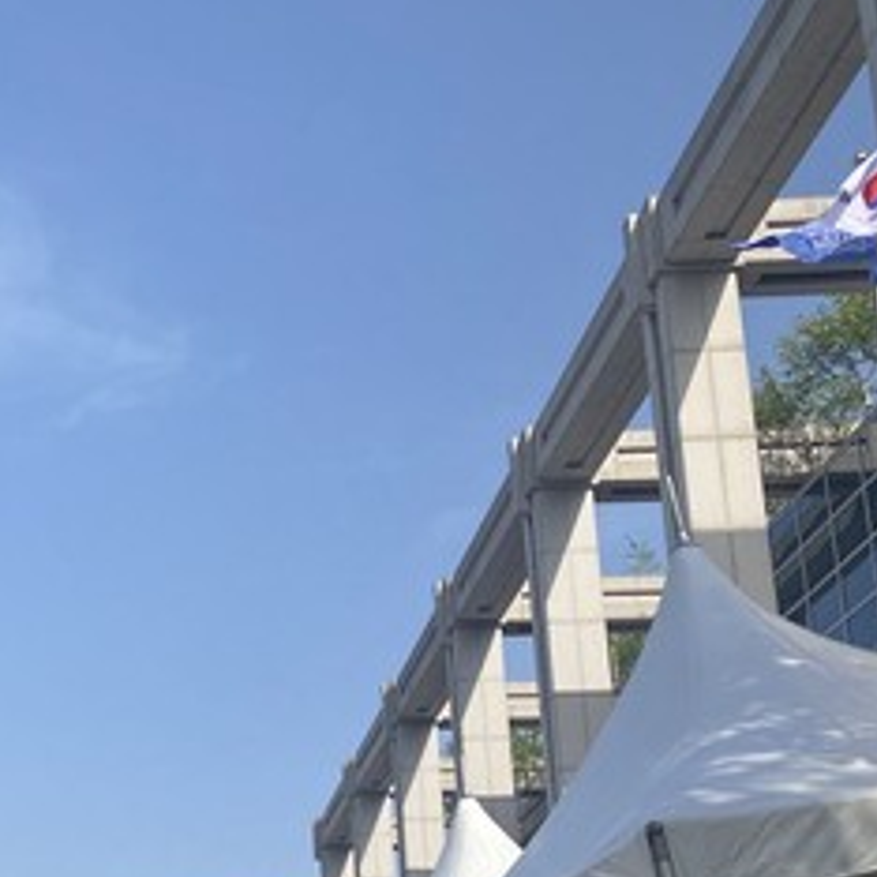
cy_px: 806
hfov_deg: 26.2
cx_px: -150
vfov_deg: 27.9
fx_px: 1691
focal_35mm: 59
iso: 32
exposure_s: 1/2688
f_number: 1.8
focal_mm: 4.25
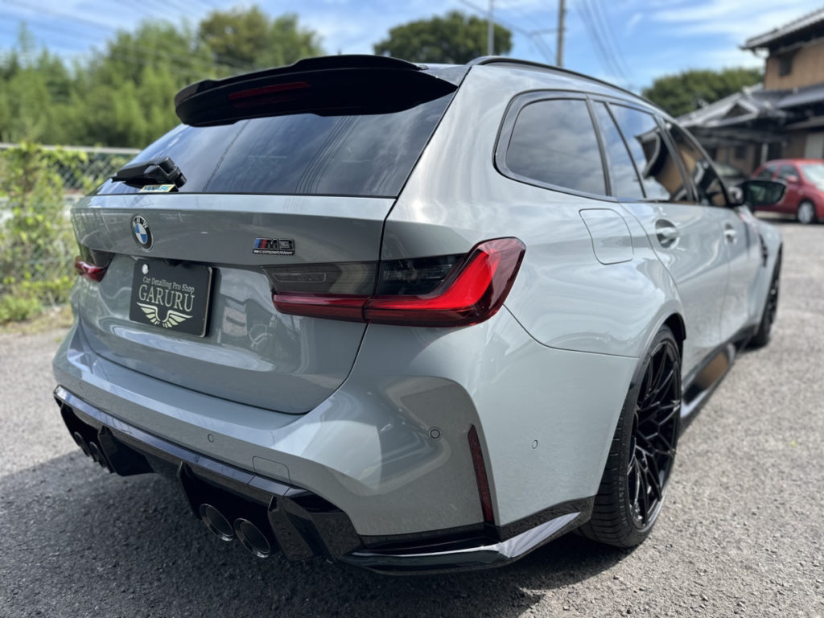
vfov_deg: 56.8
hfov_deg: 71.6
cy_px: 309
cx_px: 412
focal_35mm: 24
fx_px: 571
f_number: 1.78
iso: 80
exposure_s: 1/2110
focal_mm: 6.86
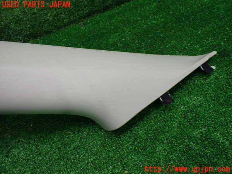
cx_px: 116
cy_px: 87
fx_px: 201
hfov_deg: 60.0
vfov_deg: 46.8
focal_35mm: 30
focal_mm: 5.4
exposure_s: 1/125
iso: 400
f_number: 2.3
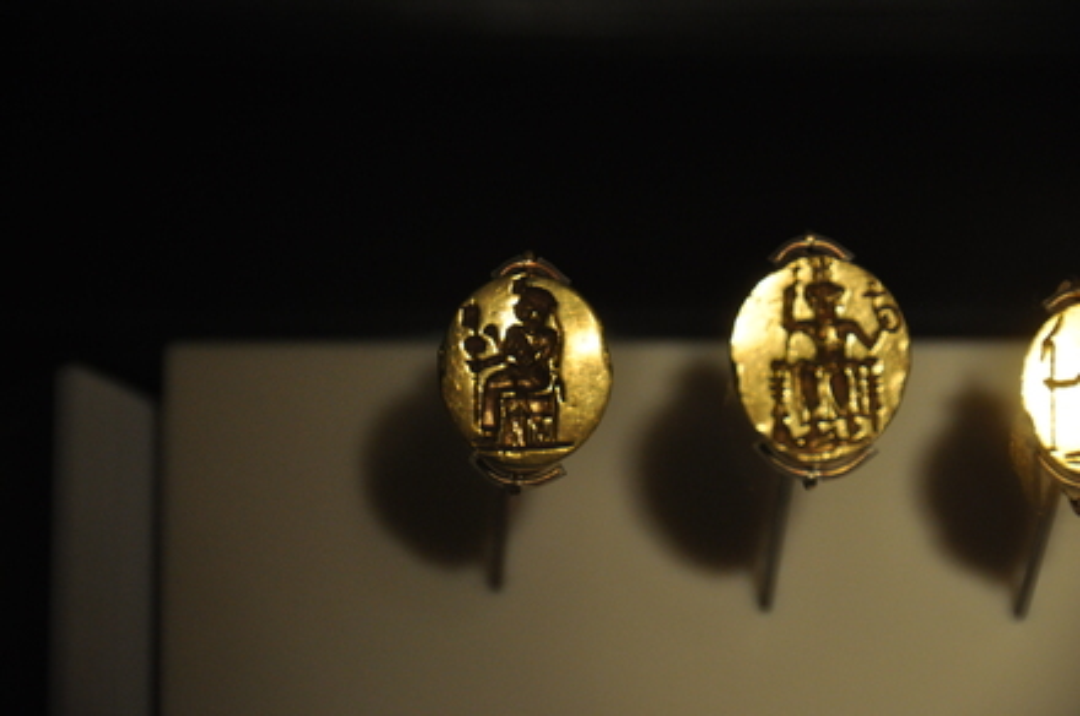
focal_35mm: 300
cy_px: 358
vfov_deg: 4.6
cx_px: 540
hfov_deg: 6.9
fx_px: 8987
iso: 1000
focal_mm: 200
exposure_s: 1/200
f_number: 5.6
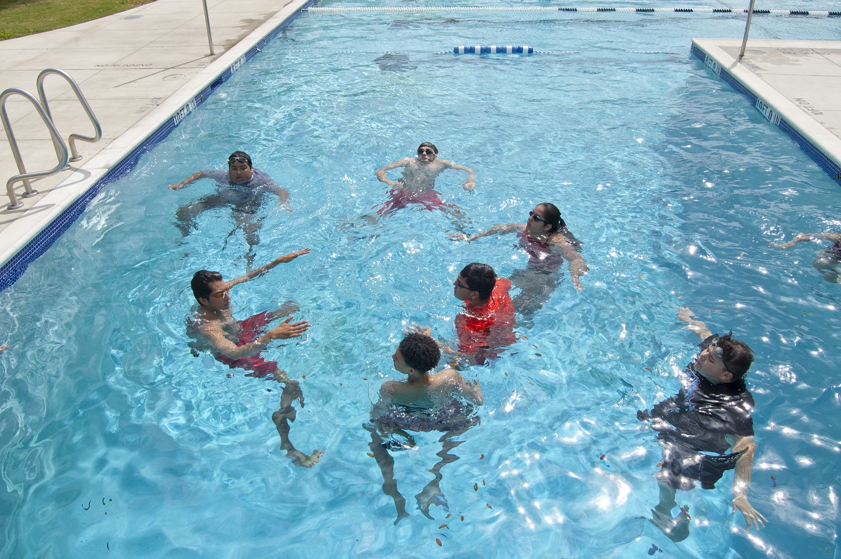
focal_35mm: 27
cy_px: 280
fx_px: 630
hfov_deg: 67.4
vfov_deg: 47.8
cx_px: 420
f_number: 11
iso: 200
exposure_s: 1/500
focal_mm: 18
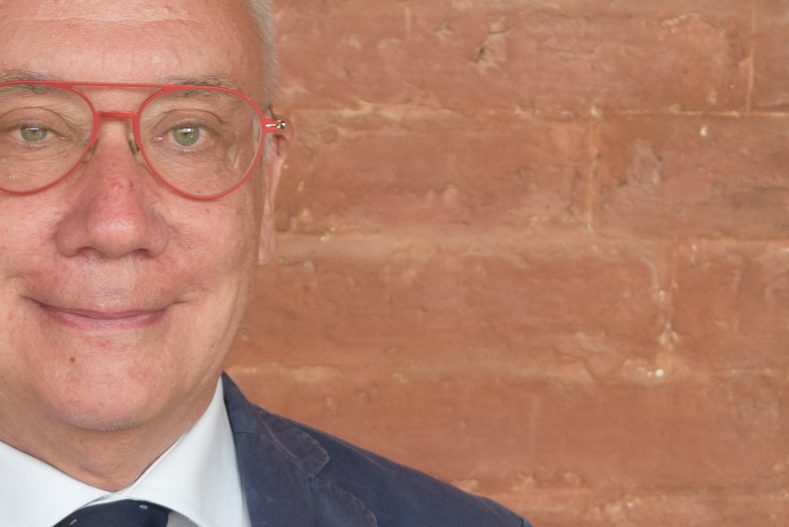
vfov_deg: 5.1
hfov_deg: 7.6
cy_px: 437
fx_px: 5918
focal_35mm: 270
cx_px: 123
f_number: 8
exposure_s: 1/250
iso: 400
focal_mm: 52
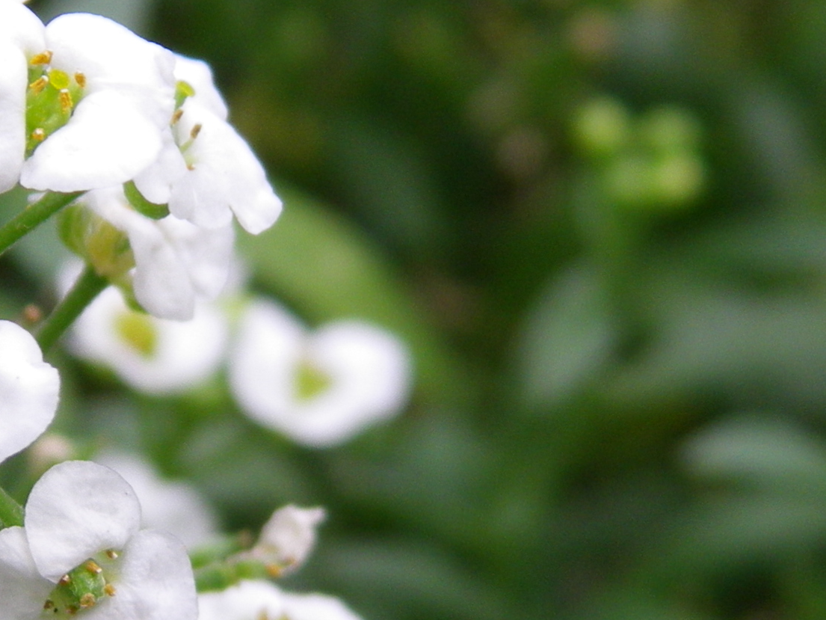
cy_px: 409
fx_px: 6777
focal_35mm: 284
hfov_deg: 6.9
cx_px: -86
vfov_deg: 5.2
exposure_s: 1/160
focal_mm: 15.3
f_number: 4.4
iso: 64
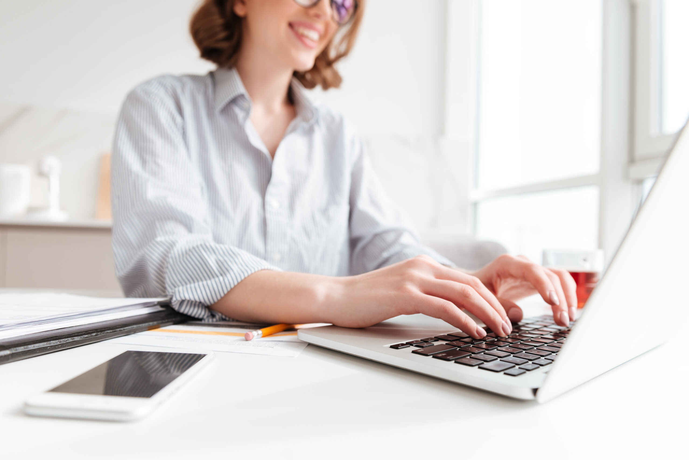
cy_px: 230
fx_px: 536
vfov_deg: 46.4
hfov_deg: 65.5
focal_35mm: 28
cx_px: 344
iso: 160
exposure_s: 1/320
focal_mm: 28
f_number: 3.5
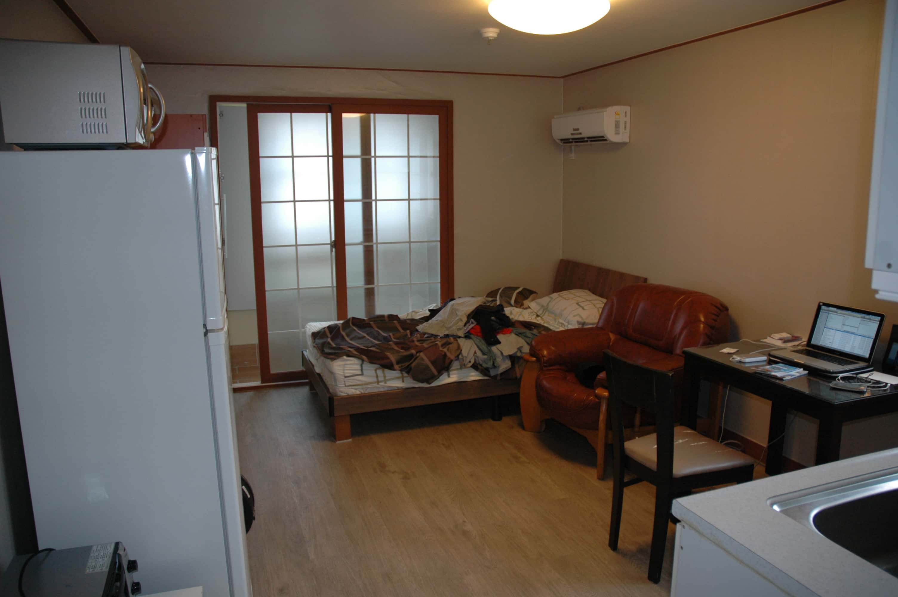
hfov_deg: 67.4
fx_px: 673
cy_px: 298
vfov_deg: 47.8
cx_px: 449
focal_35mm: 27
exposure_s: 1/60
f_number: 3.5
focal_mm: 18
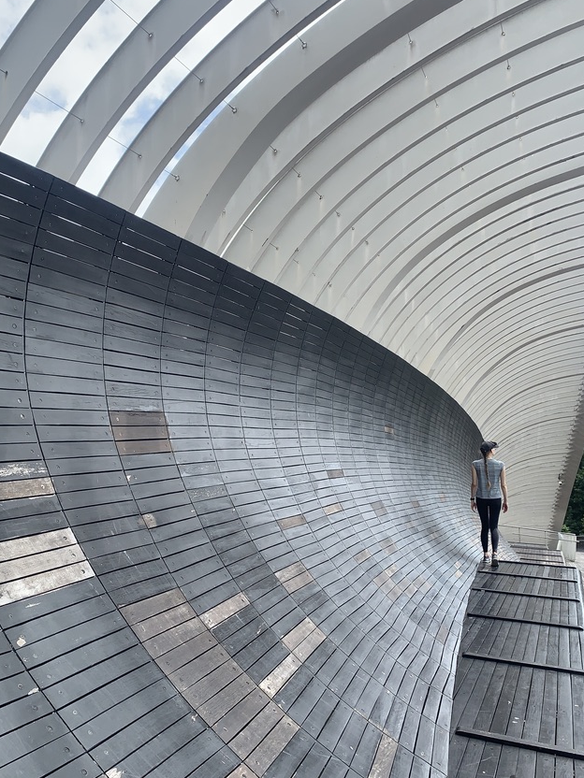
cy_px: 420
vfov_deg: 56.7
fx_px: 720
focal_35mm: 32
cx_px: 276
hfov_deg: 44.1
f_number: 1.8
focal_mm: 4.25
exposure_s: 1/928
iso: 25
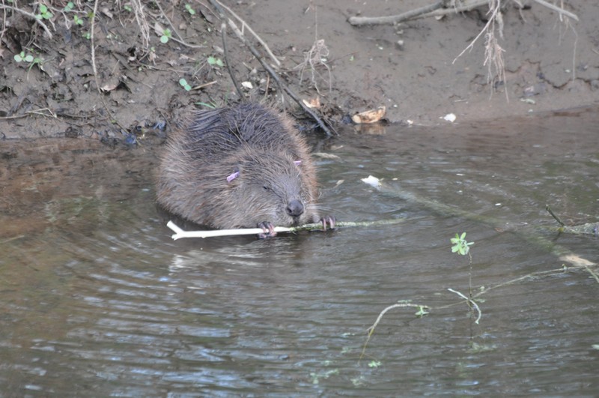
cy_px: 199
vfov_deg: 3.0
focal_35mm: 450
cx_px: 300
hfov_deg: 4.6
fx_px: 7477
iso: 800
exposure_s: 1/30
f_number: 5.6
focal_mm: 300
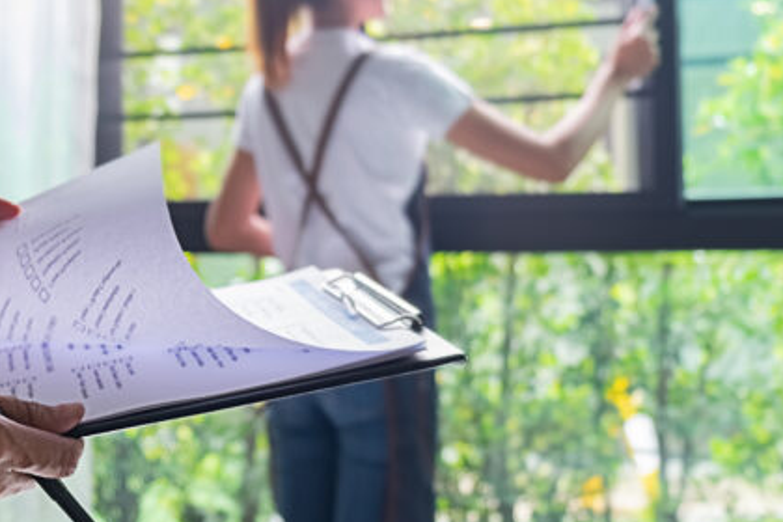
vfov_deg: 25.4
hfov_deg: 36.4
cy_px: 190
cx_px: 175
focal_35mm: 53
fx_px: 1153
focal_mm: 19.6
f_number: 2.8
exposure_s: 1/80
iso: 640
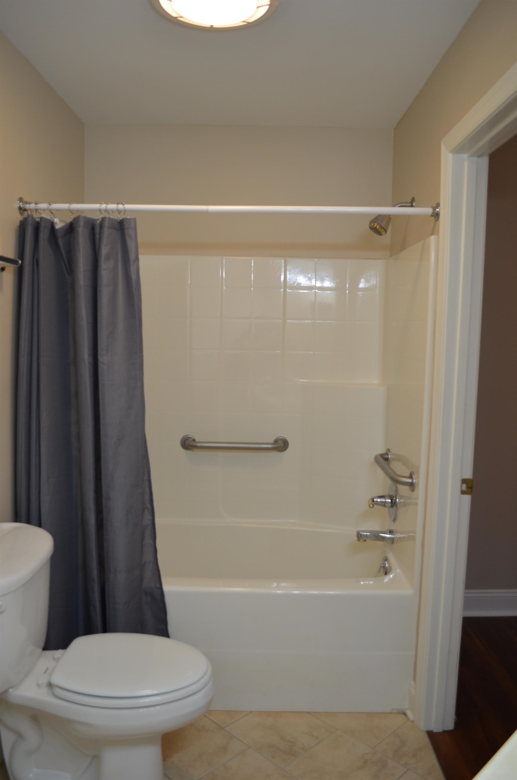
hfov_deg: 47.7
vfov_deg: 67.5
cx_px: 258
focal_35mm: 27
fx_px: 584
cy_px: 390
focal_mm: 18
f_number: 4
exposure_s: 1/60
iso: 450
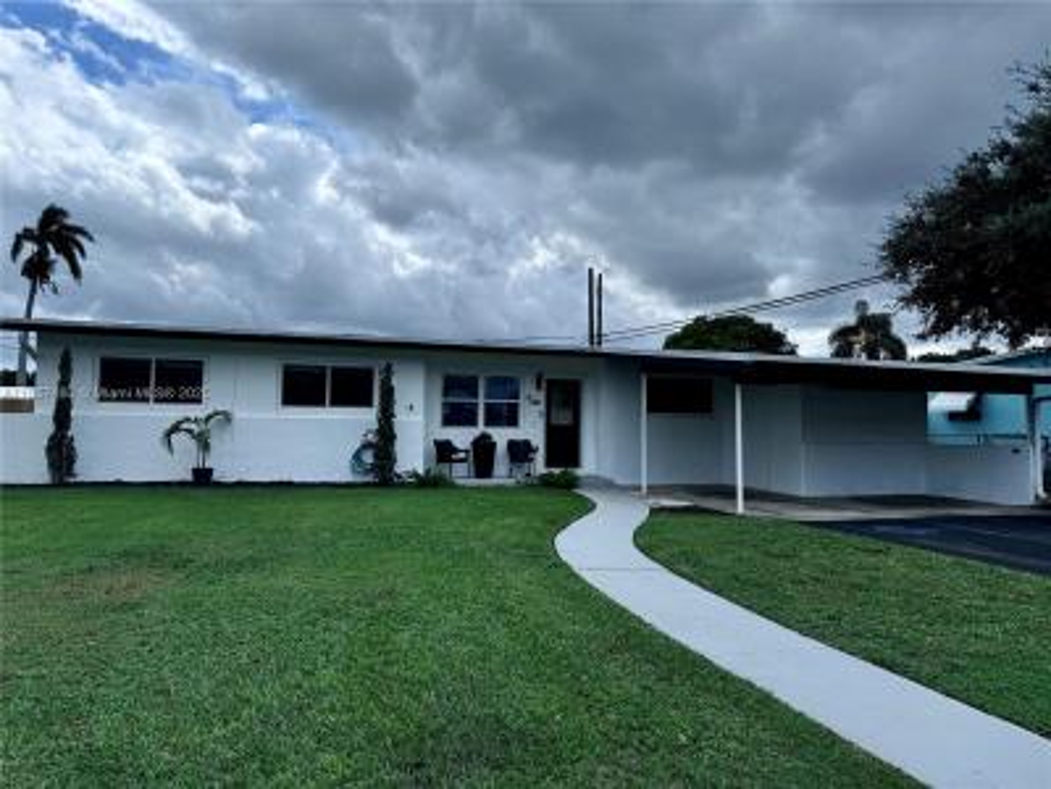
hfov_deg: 71.6
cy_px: 394
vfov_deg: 56.8
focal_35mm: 24
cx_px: 526
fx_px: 729
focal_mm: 6.76
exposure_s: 1/6410
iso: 80
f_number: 1.78
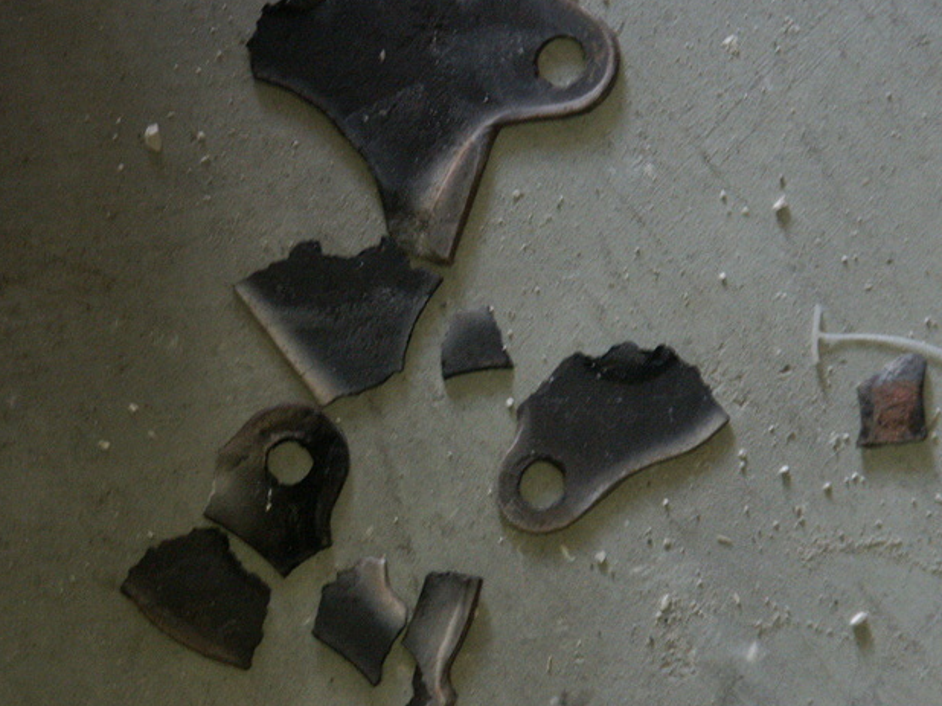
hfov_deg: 7.6
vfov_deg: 5.7
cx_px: 457
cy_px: 351
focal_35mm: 259
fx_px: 7045
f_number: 3.5
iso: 200
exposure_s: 1/30
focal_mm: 50.69
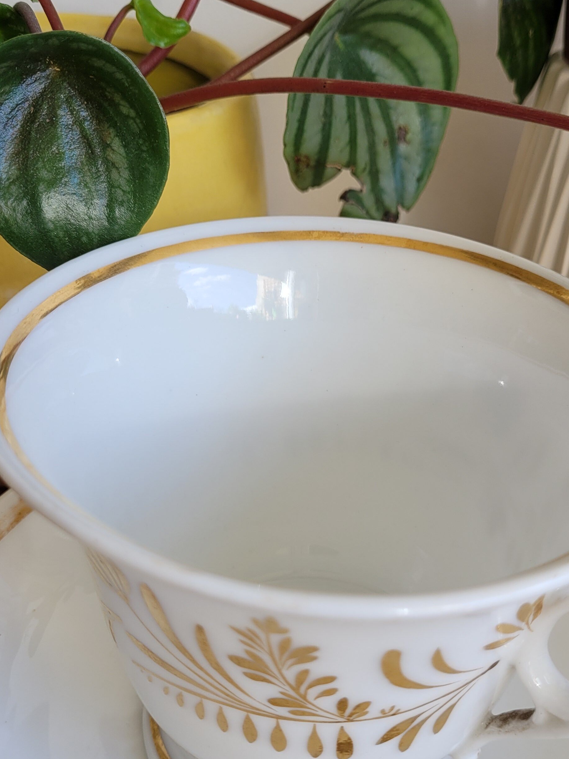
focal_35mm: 43
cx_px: 326
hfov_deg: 33.5
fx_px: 943
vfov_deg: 43.8
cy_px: 422
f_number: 1.8
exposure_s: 1/100
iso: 40
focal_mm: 5.4
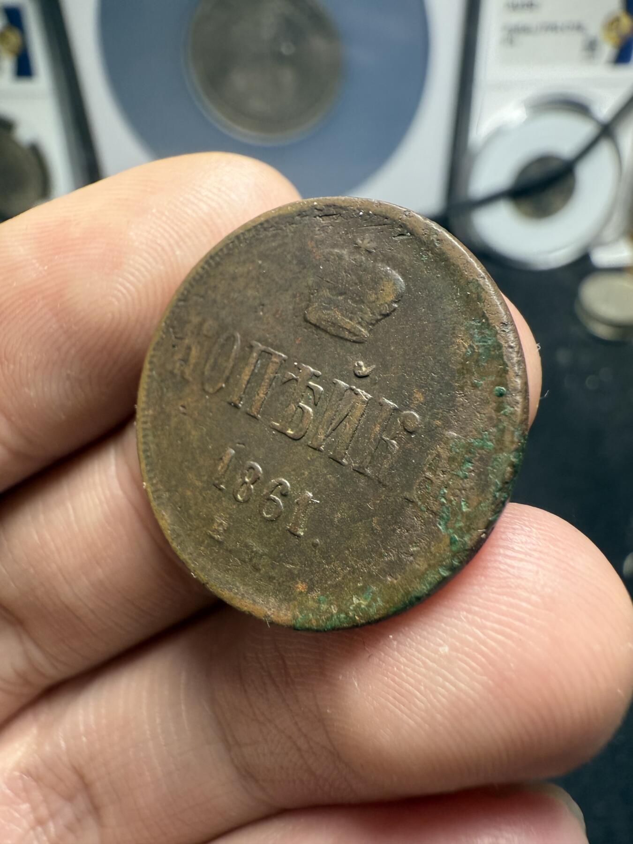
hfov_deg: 56.8
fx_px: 585
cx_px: 316
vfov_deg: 71.6
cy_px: 422
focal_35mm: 24
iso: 125
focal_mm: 2.22
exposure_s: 1/99
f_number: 2.2
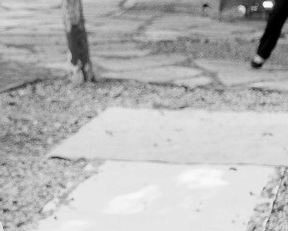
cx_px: -290
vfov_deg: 9.1
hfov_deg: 10.5
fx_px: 1433
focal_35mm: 168
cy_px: -21
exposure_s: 1/125
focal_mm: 28.9
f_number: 4
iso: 1600
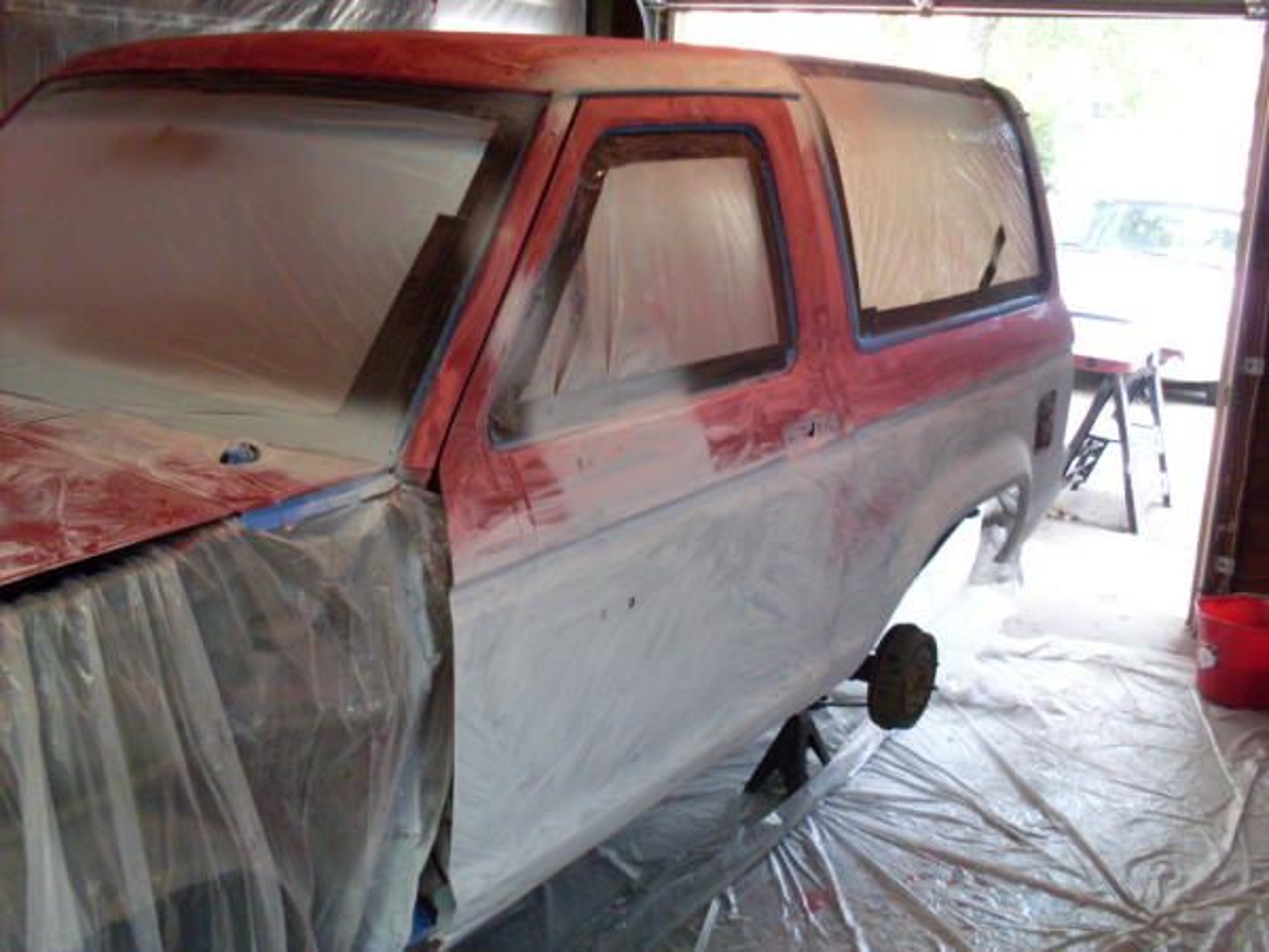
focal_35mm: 38
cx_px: 634
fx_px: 1393
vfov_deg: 37.7
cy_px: 476
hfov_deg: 49.0
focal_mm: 6.3
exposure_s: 1/20
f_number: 2.8
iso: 200
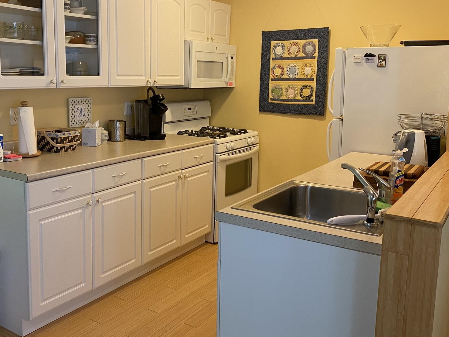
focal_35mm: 36
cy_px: 142
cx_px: 186
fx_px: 467
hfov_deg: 51.1
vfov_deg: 39.5
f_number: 1.8
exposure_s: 1/60
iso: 100
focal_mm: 4.25
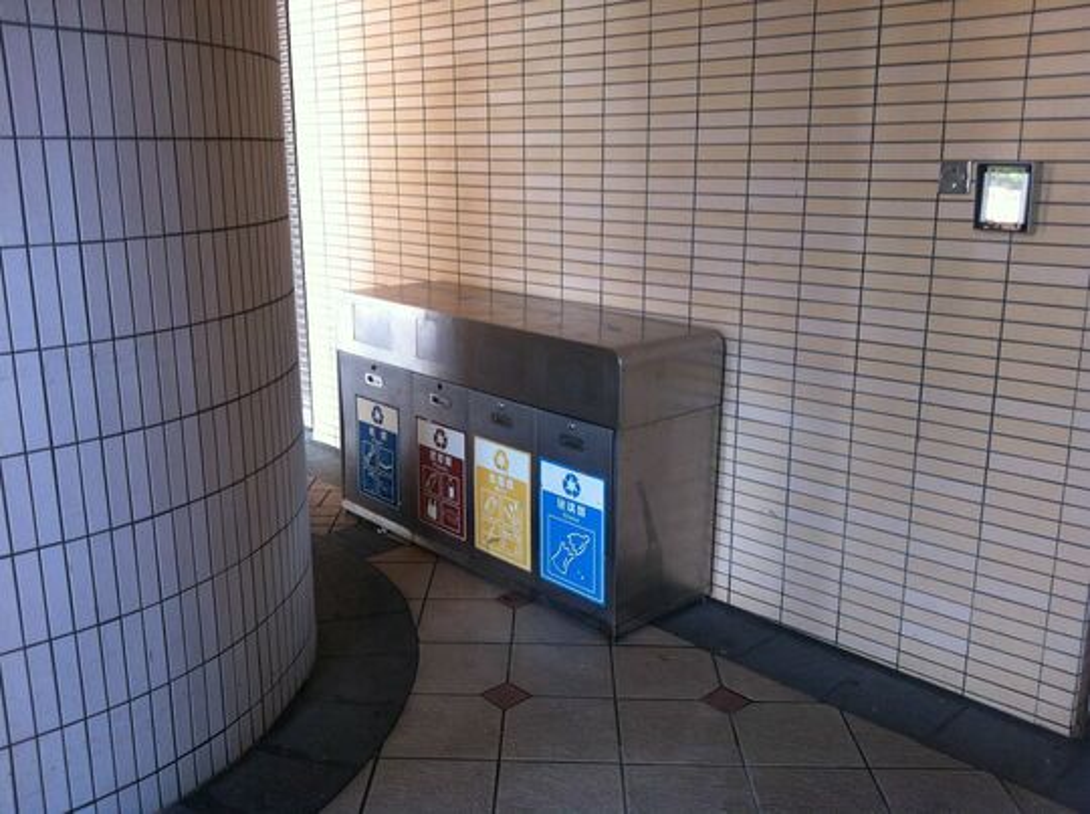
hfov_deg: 52.7
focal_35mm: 35
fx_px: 1100
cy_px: 407
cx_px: 545
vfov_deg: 40.6
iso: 100
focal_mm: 3.85
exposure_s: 1/17
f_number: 2.8
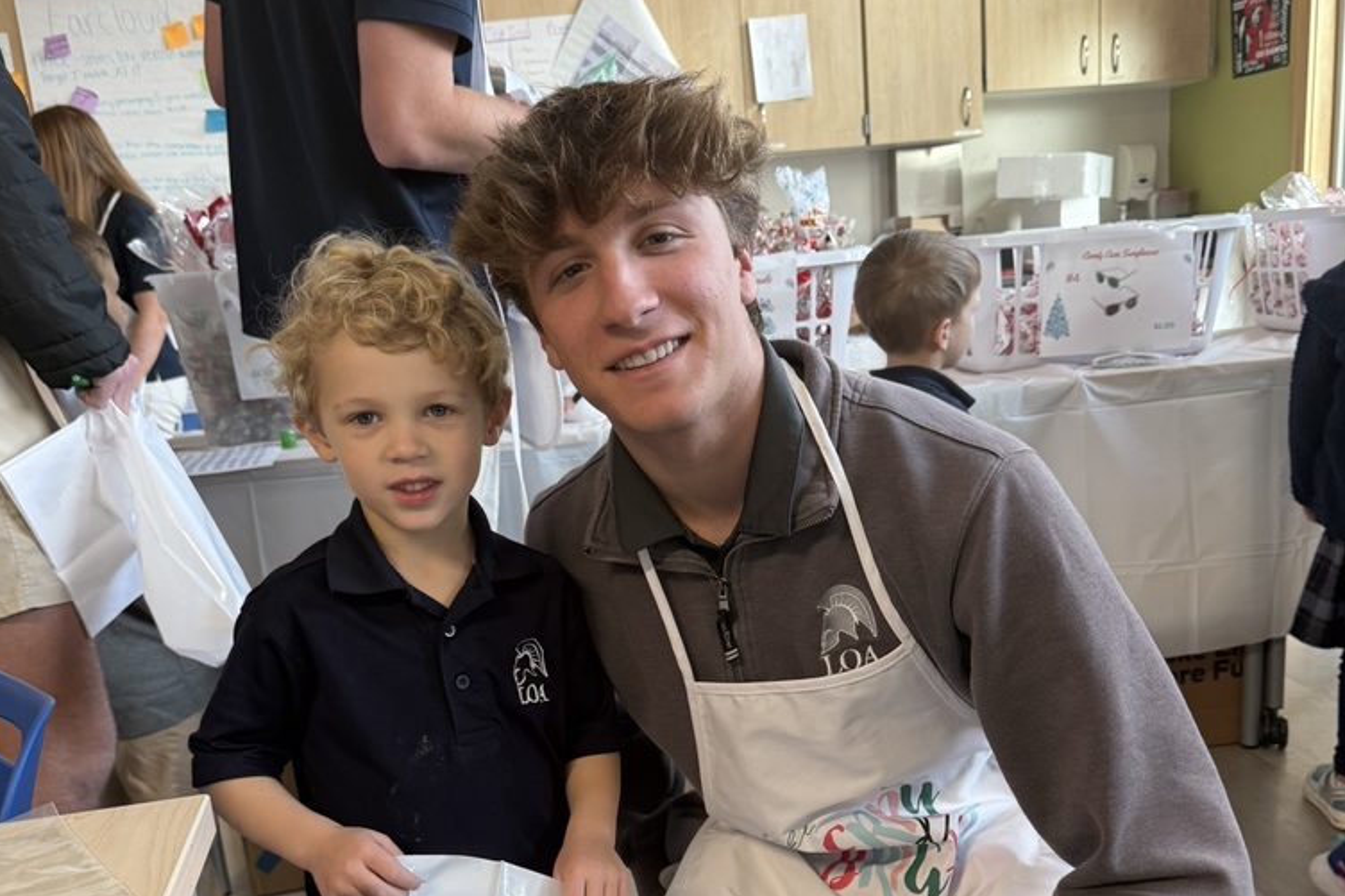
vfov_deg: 38.3
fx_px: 1270
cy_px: 615
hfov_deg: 55.8
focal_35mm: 34
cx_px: 672
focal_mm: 6.76
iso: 125
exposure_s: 1/60
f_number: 1.78
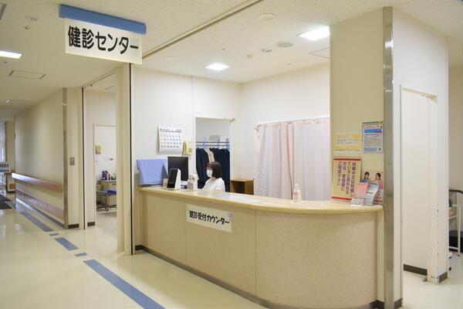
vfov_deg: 47.9
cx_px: 232
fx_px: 347
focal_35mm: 27
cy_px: 154
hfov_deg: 67.4
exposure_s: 1/125
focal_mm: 18
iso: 800
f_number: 5
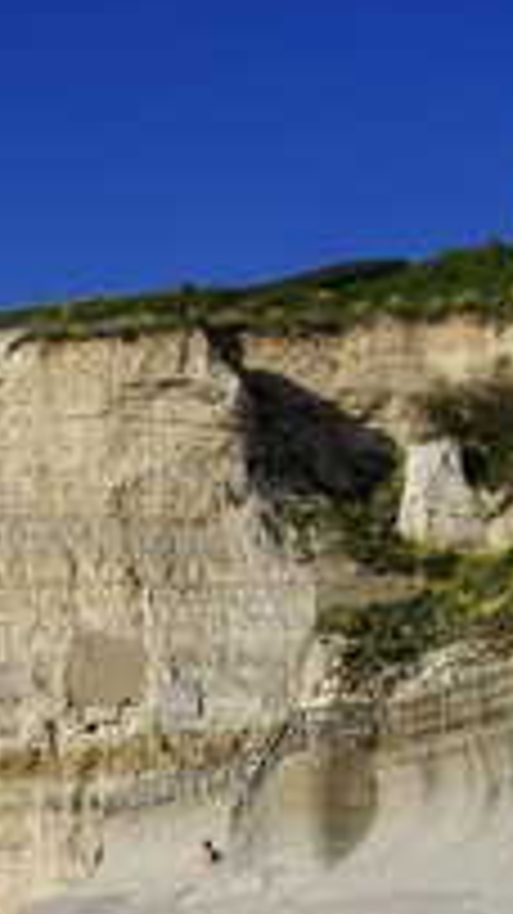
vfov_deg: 27.7
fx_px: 1840
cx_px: 148
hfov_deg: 15.8
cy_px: 608
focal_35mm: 76
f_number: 14
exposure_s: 1/250
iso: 200
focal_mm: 35
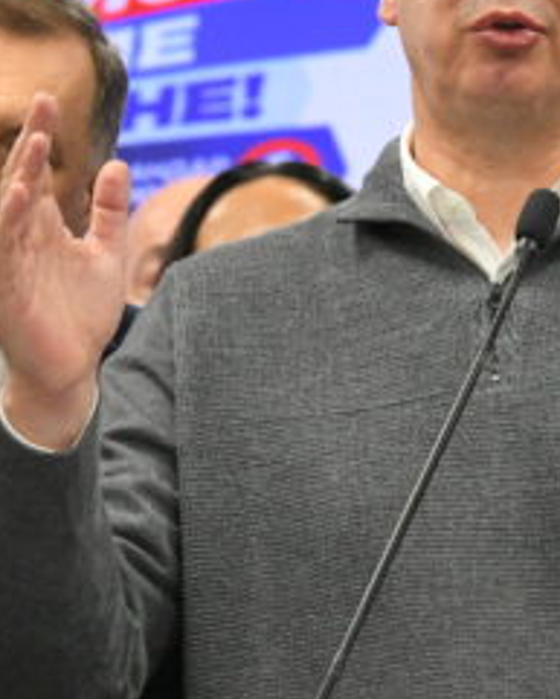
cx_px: 519
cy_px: 218
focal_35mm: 379
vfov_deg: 5.1
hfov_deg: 4.1
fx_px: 7847
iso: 3200
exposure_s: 1/320
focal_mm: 130
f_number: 4
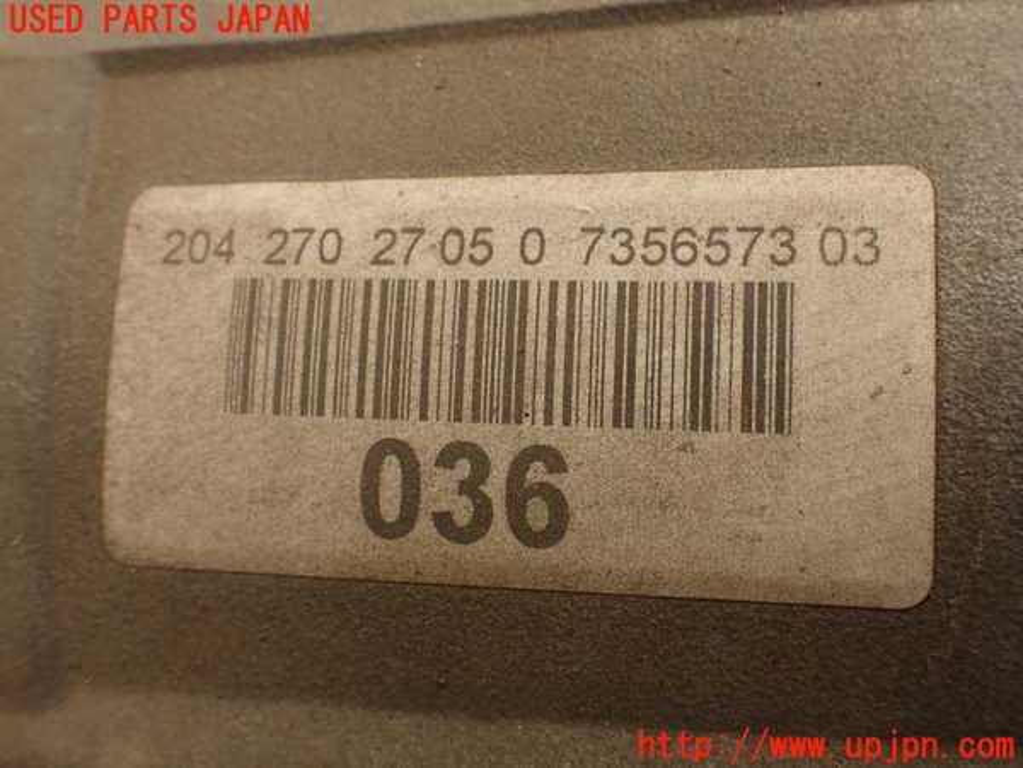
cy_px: 384
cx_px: 512
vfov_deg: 39.7
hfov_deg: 51.4
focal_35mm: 36
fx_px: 1064
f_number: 3.5
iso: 100
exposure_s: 1/125
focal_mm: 6.37
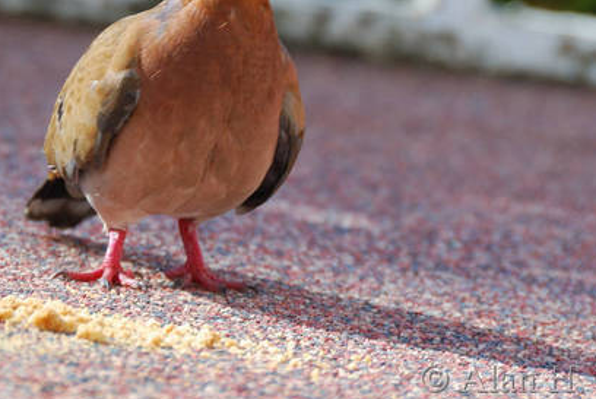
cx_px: 251
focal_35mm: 515
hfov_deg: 4.0
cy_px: 72
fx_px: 8535
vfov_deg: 2.7
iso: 100
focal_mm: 200
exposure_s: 1/80
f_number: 7.1
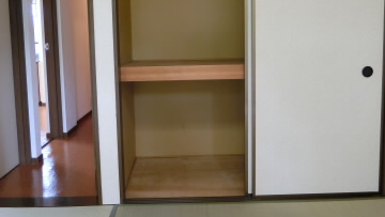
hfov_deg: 58.0
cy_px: 75
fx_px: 347
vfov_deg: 34.4
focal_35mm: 34
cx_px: 181
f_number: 2.8
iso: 400
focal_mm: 5.4
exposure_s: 1/80
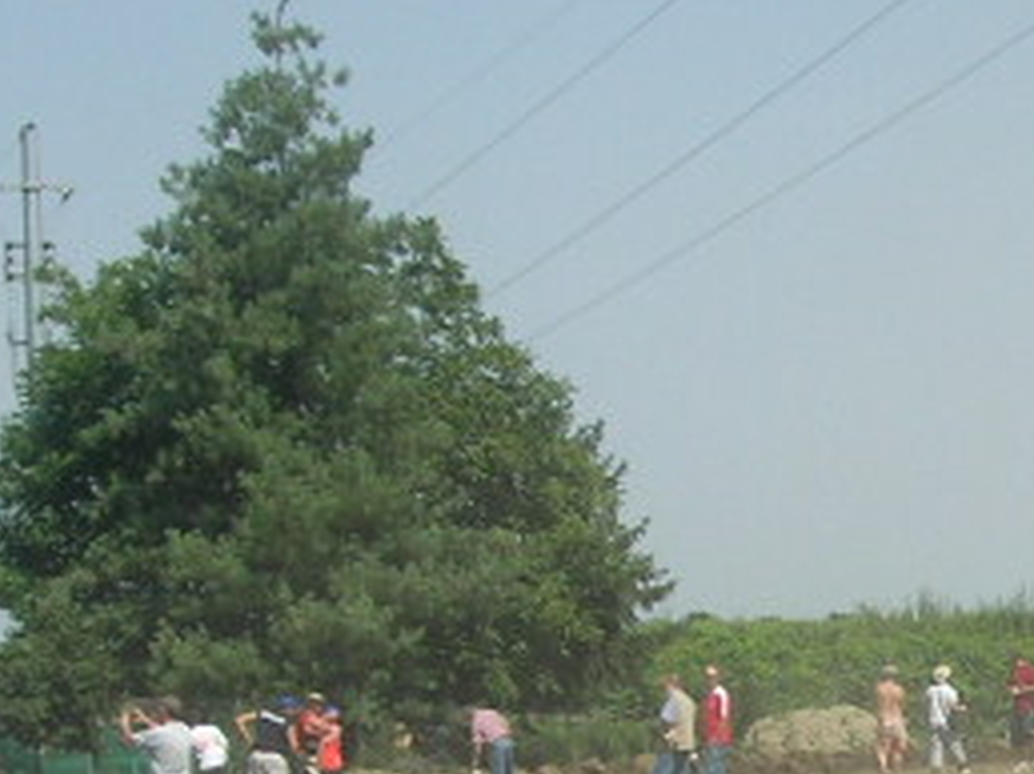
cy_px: 914
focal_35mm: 151
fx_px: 4506
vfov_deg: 9.7
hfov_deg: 12.6
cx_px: 1391
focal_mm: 7.8
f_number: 4.8
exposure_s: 1/600
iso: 64
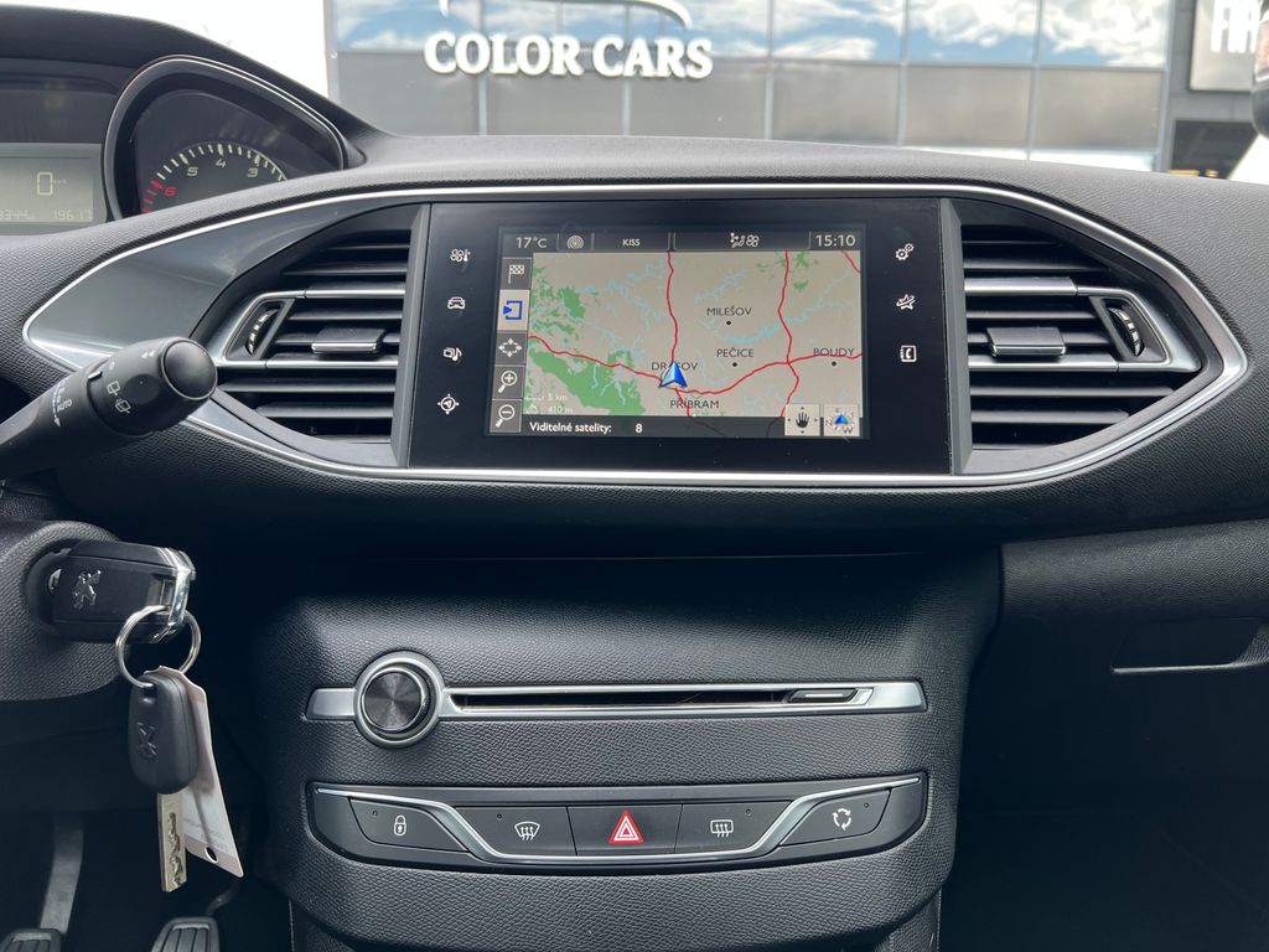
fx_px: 953
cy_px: 476
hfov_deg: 67.3
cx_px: 634
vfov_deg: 53.1
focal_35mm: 26
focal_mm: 5.7
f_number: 1.5
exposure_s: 1/111
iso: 50
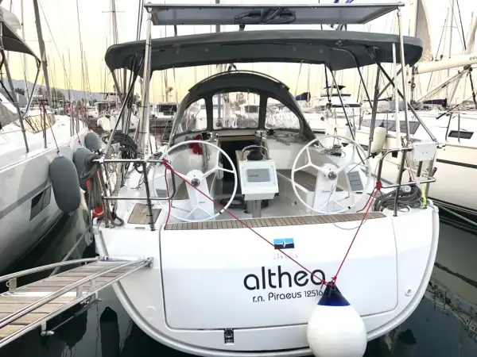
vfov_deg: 49.7
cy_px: 178
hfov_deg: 63.4
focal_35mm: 28
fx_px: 386
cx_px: 238
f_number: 1.8
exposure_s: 1/120
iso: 32
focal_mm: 4
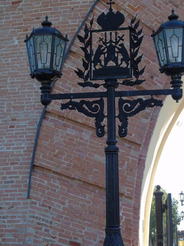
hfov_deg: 21.0
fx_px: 496
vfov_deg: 27.7
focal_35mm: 70
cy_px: 147
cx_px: 114
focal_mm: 9.6
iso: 80
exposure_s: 1/125
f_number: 4.3
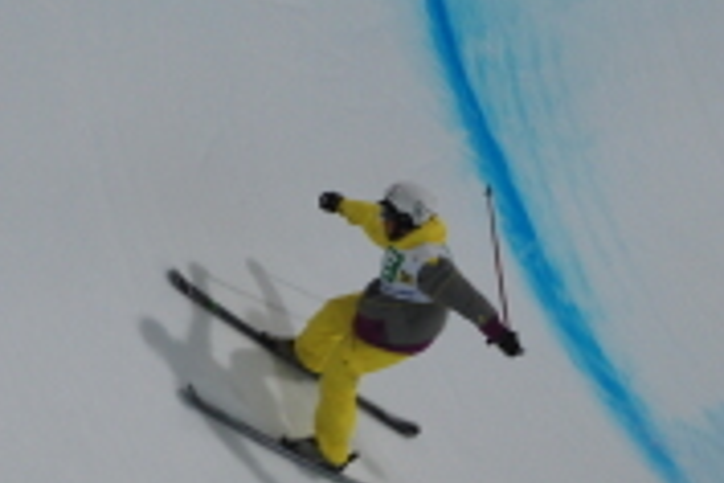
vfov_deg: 3.8
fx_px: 7360
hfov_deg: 5.6
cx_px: 462
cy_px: 446
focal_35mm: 366
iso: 400
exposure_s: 1/250
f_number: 5.6
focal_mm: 90
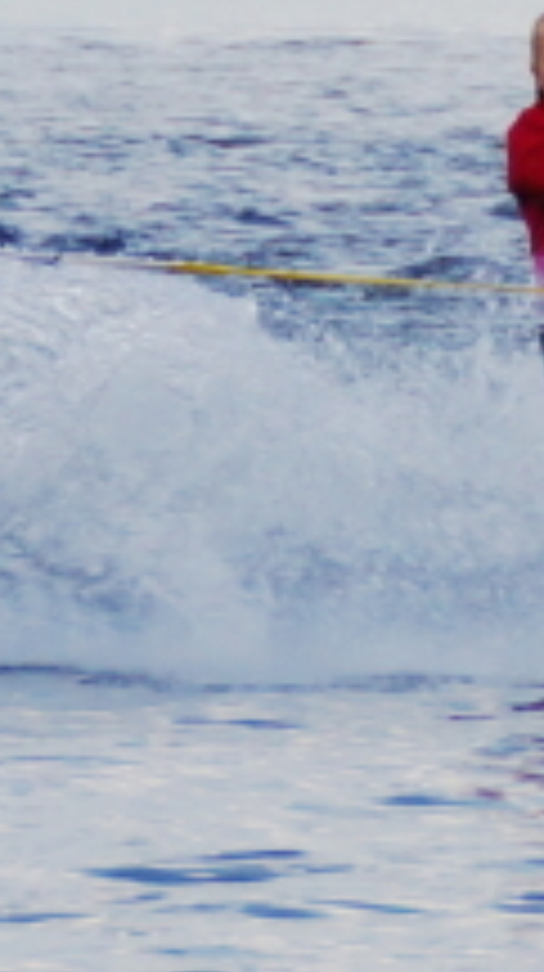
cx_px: 1605
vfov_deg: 3.5
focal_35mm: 618
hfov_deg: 1.9
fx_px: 15909
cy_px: 261
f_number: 5.6
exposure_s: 1/160
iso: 100
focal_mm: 85
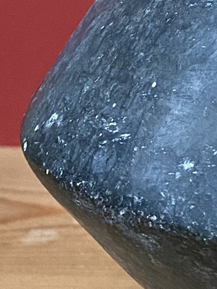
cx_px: 412
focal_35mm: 133
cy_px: -177
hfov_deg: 10.4
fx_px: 1112
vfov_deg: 13.7
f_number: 1.8
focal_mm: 4.25
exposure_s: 1/25
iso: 640
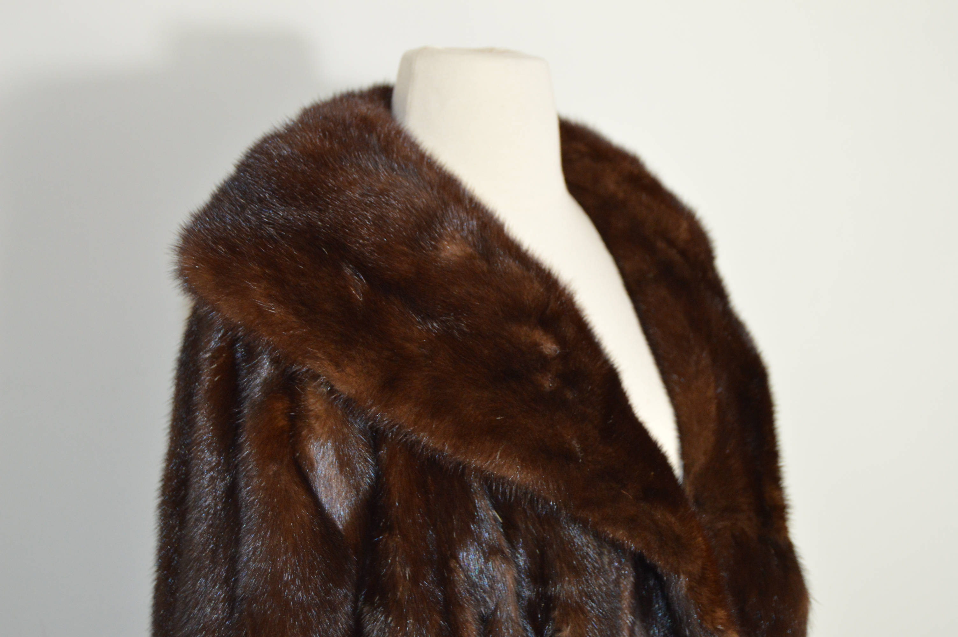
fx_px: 1276
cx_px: 479
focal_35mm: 48
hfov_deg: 41.1
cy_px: 318
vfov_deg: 28.0
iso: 1000
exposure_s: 1/60
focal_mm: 32
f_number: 4.5
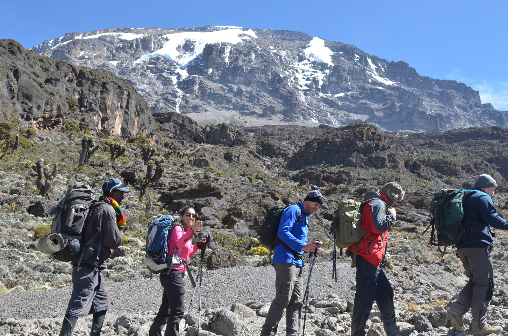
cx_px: 254
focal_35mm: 36
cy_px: 168
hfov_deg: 53.2
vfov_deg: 36.7
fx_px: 507
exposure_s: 1/500
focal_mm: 24
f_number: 11
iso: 800
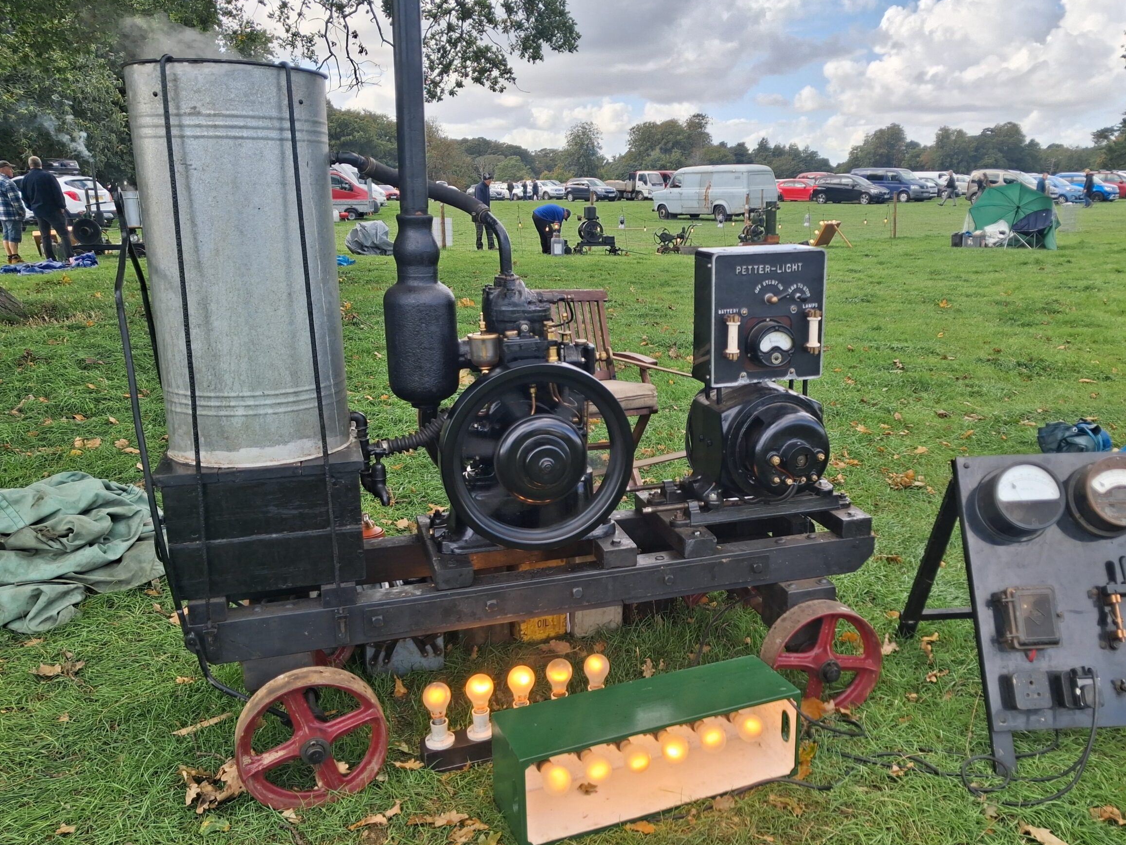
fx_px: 976
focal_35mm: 30
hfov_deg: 59.8
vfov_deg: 46.8
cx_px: 625
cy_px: 417
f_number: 1.8
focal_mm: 4
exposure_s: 1/221
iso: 20
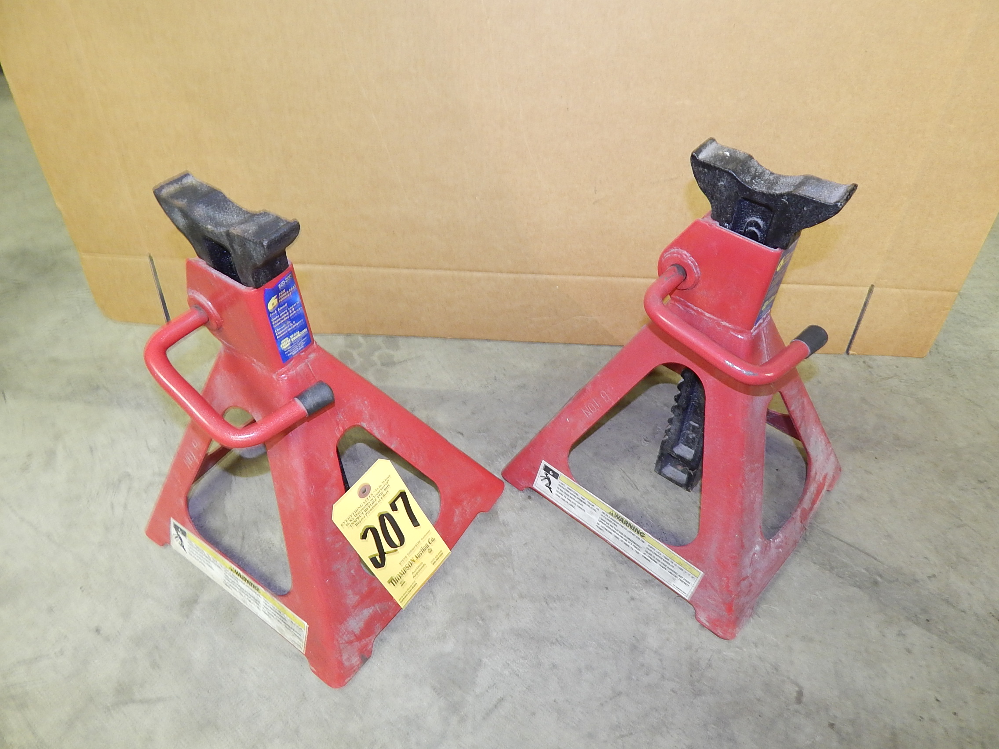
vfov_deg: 58.9
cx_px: 500
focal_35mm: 23
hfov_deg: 73.9
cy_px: 374
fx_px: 664
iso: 200
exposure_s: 1/5
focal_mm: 4
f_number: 3
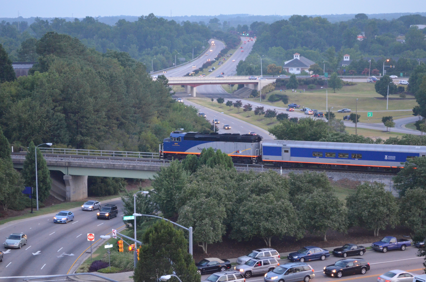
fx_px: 974
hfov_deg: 24.7
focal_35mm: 82
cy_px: 141
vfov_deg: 16.5
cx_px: 213
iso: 3200
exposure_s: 1/60
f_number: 5.6
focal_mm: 55
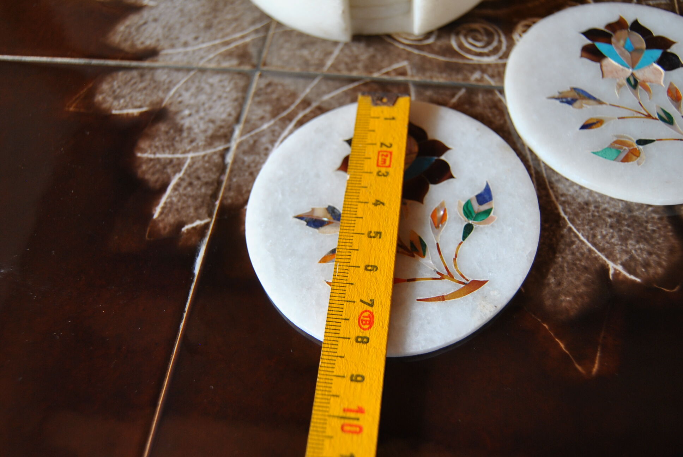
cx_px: 342
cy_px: 228
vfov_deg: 40.1
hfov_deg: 57.2
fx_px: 627
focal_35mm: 33
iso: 200
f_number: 3.5
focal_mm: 22
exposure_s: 1/50
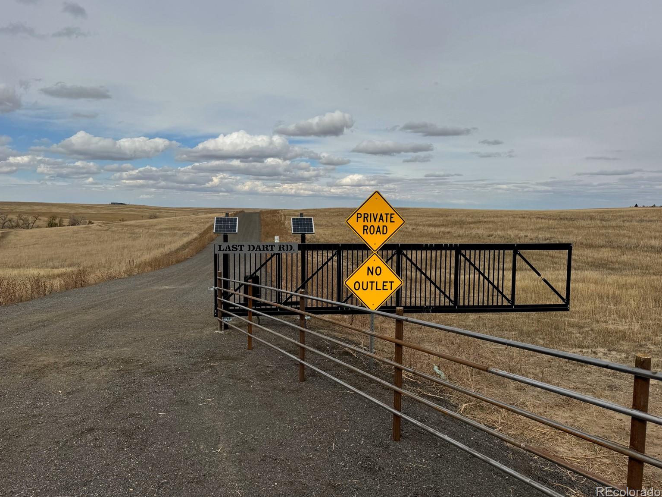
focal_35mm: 25
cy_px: 242
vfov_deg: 54.9
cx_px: 321
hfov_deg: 69.4
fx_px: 478
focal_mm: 6.76
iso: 80
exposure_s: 1/6410
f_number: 1.78
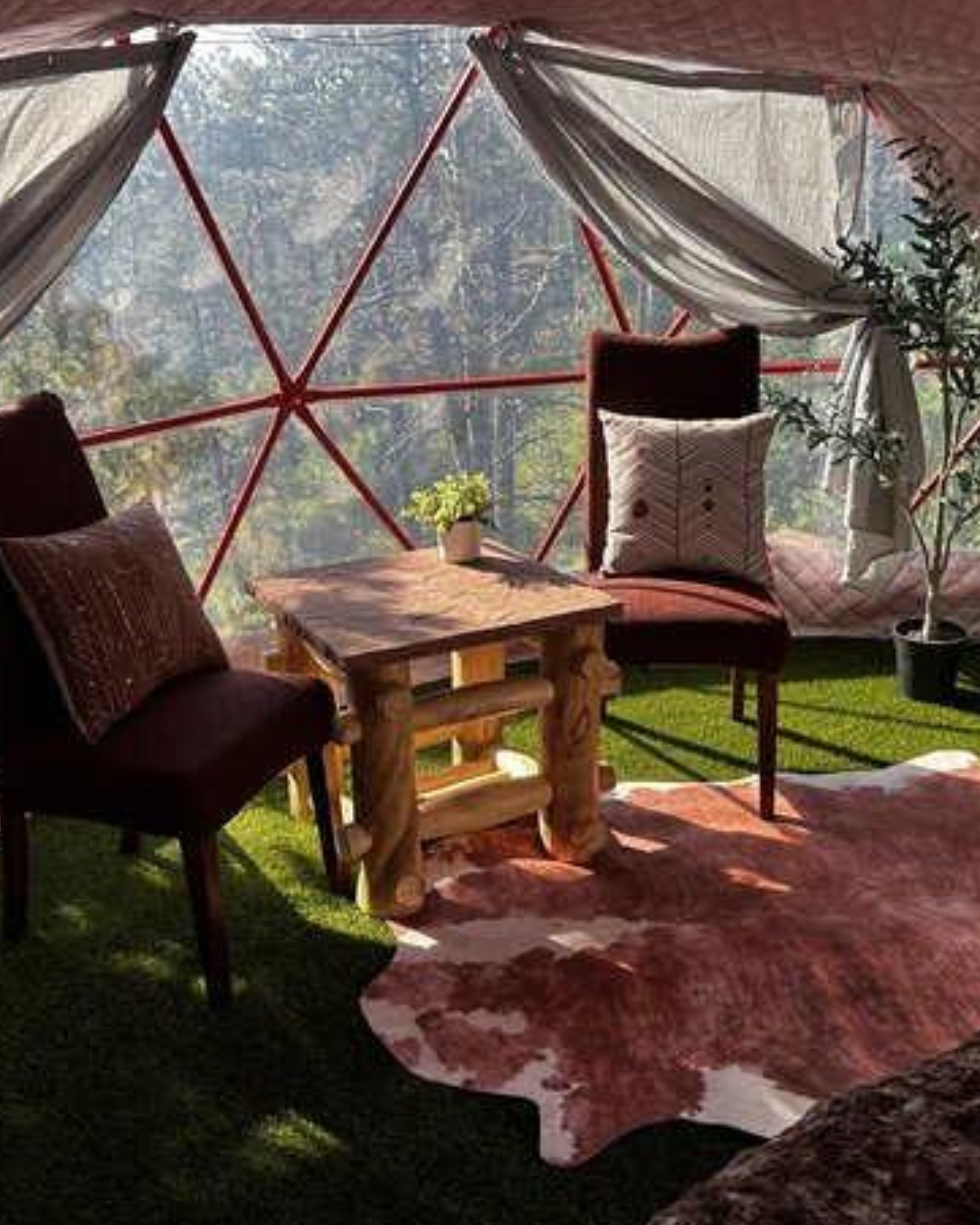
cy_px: 592
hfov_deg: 41.2
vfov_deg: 50.3
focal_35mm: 36
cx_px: 480
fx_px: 1305
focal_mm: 5.7
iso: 50
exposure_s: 1/687
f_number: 1.5
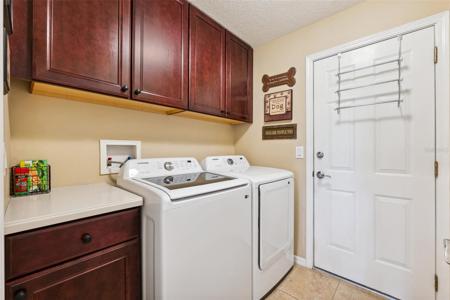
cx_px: 225
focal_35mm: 14
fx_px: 175
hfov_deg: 104.3
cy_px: 150
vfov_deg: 81.2
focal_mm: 14
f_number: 8
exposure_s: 1/4
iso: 400
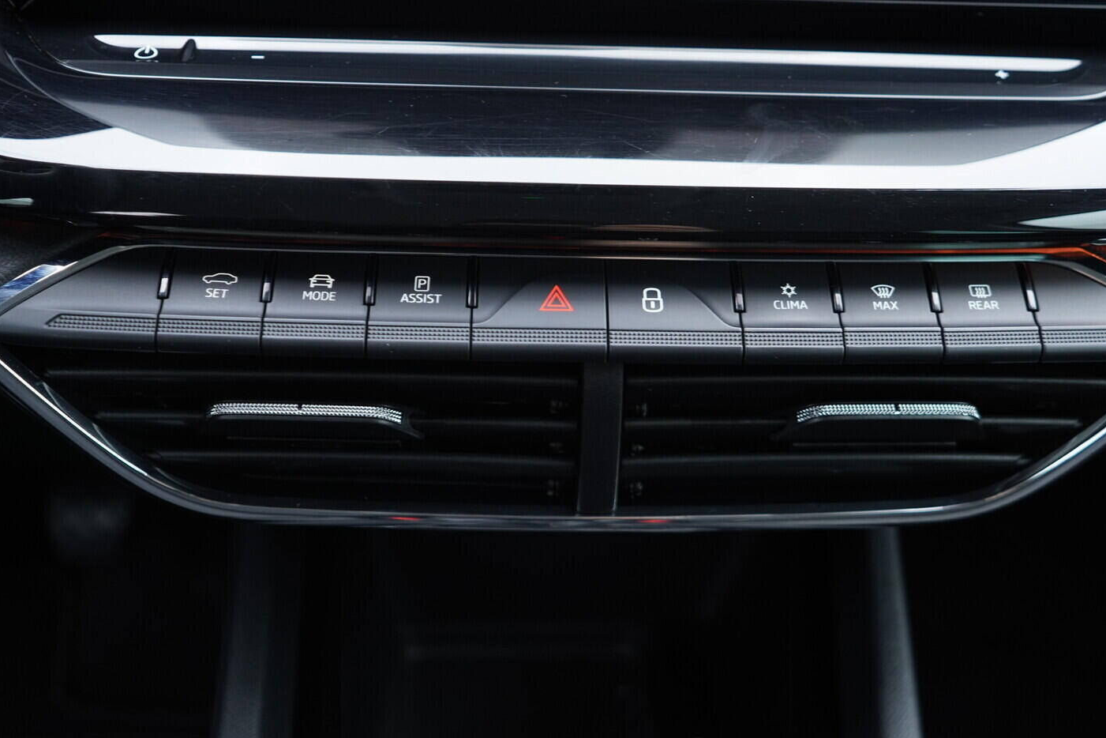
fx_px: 1137
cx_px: 565
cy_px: 378
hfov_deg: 51.9
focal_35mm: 37
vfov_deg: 35.9
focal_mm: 24
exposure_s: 1/40
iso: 500
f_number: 2.8
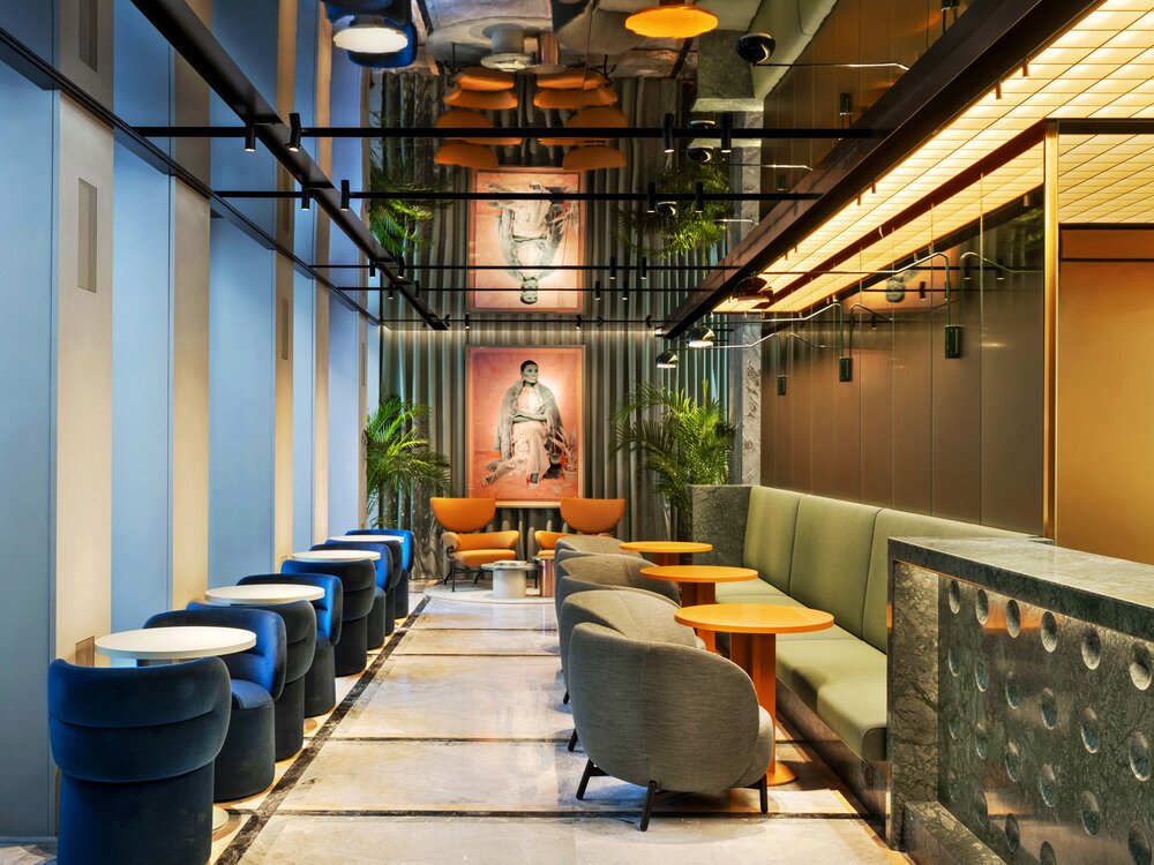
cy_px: 432
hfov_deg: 51.4
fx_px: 1200
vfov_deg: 39.7
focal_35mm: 36
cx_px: 577
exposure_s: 3
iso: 100
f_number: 14
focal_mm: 45
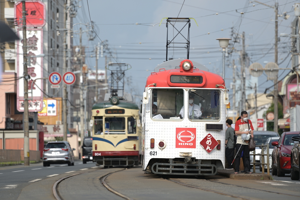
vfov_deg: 6.9
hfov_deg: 10.3
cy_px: 100
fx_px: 1665
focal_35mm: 200
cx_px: 150
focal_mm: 200
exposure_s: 1/1000
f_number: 2.8
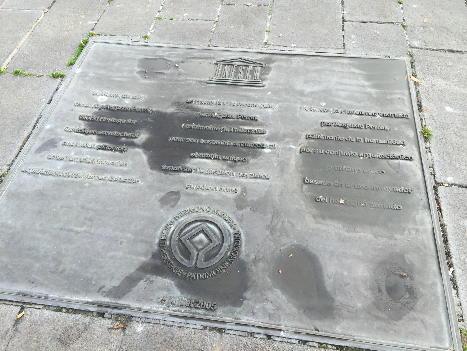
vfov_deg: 48.2
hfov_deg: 61.7
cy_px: 176
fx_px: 391
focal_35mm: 29
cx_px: 234
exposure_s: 1/215
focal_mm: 4.15
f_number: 2.2
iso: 32
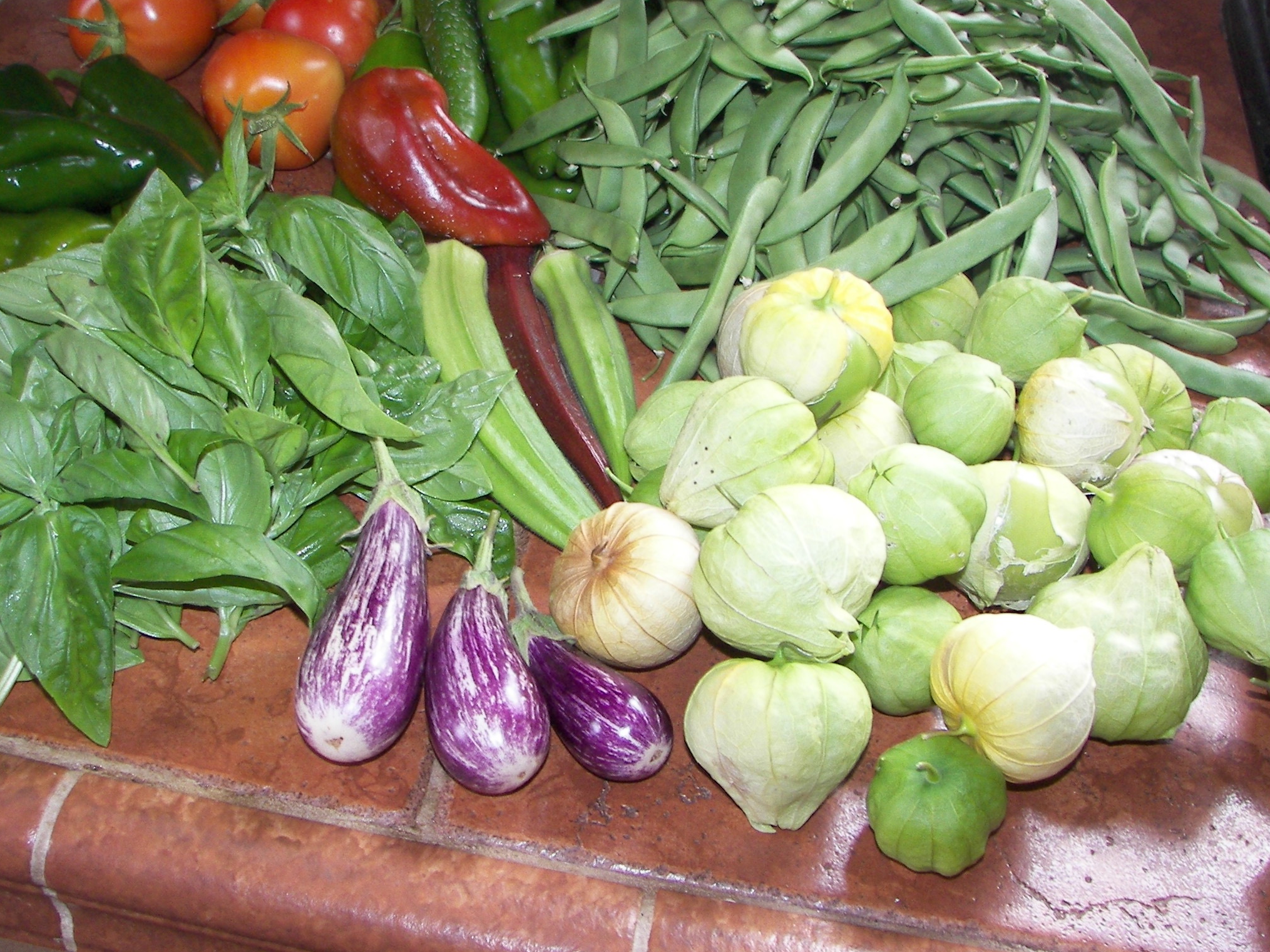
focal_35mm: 46
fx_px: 1687
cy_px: 362
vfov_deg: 31.4
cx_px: 533
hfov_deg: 41.1
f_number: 2.8
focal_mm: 6
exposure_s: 1/30
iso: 100
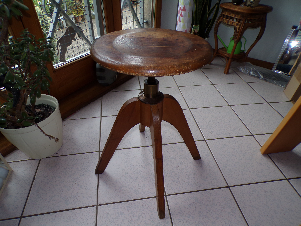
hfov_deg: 71.6
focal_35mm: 24
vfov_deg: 56.8
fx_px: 209
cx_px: 150
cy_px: 113
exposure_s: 1/60
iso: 80
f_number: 3
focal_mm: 4.3
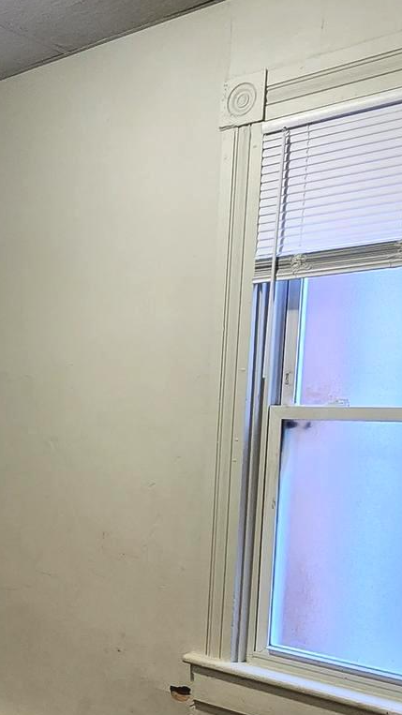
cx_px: 6
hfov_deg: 29.3
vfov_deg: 50.7
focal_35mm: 38
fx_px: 720
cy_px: 531
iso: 400
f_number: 2.2
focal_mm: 2.2
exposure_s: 1/30
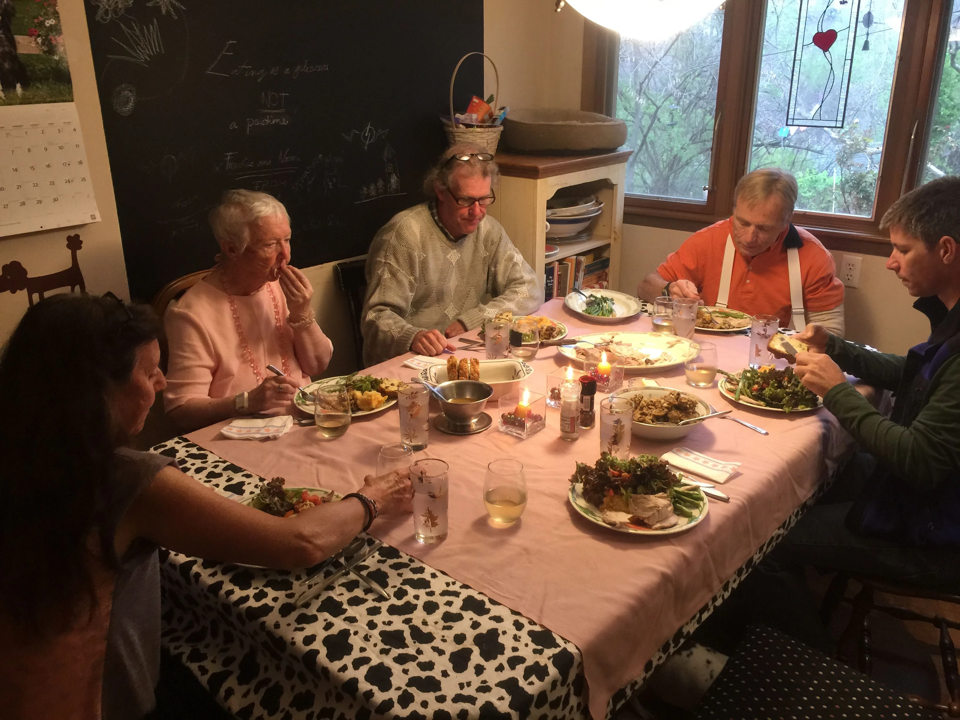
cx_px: 480
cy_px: 360
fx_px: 804
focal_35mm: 29
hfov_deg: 61.7
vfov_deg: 48.2
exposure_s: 1/15
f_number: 2.2
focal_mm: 4.15
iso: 64
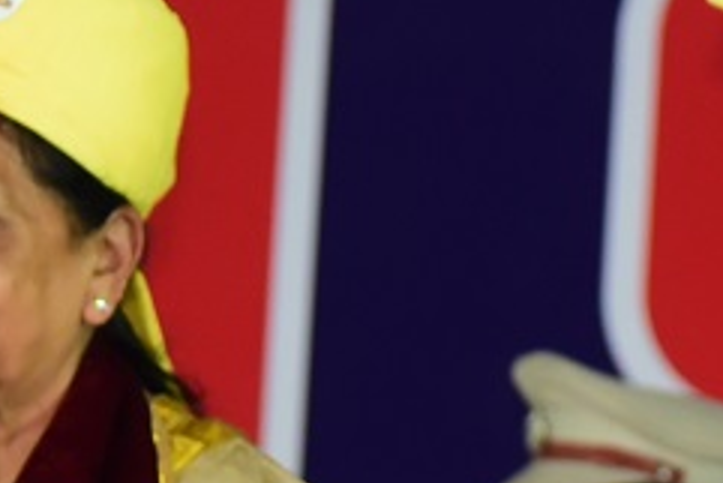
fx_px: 12298
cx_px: 465
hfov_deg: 3.4
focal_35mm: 612
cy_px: 969
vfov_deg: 2.2
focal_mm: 98
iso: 1000
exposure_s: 1/125
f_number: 4.5
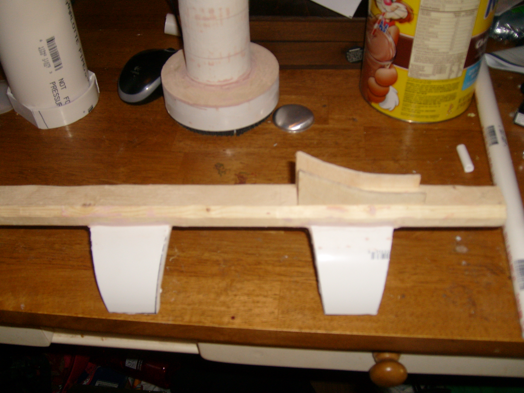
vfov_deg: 40.7
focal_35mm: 35
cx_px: 262
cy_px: 196
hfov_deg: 52.6
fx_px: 530
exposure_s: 1/45
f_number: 2.8
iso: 100
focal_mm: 5.8
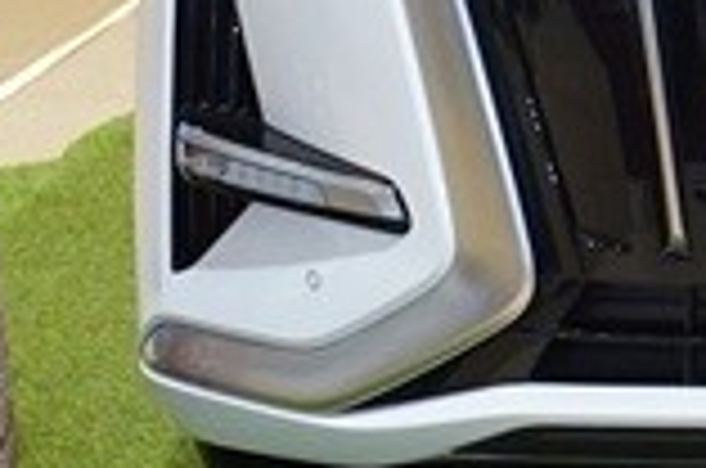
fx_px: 4795
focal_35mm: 245
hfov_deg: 8.2
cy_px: -558
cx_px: 1124
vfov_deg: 5.4
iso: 1600
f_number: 4.5
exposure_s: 1/200
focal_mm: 32
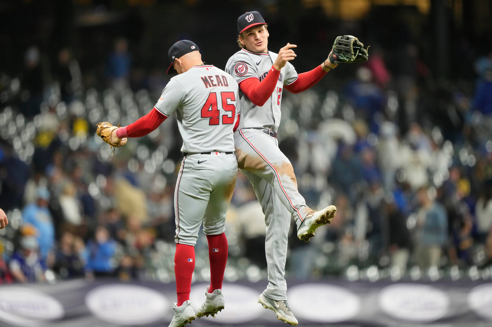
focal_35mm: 400
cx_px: 246
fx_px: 5465
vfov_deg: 3.4
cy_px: 164
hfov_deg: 5.2
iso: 4000
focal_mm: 400
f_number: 2.8
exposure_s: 1/1600
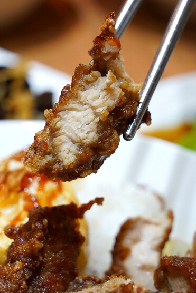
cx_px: 85
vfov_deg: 13.6
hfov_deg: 9.1
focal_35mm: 151
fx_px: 1232
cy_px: 117
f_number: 8
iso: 2500
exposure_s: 1/125
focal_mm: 105
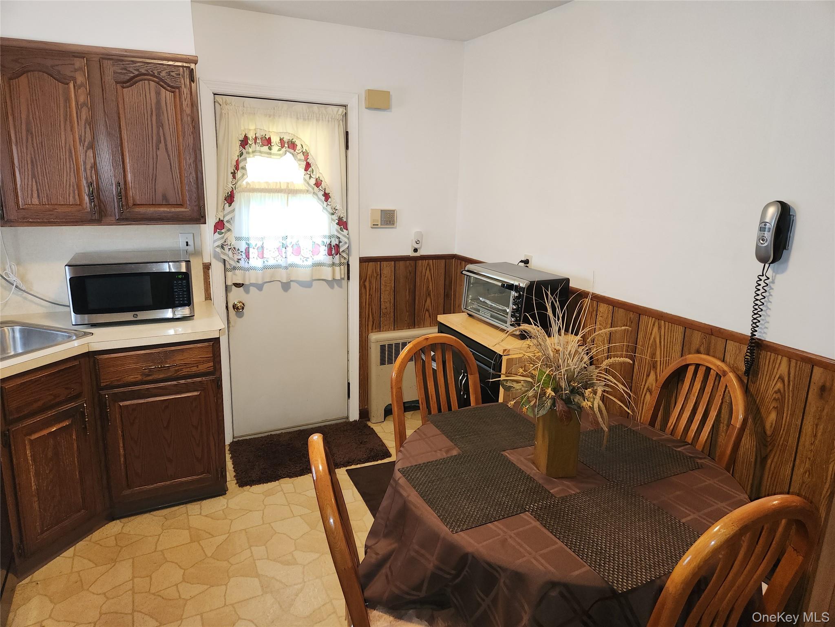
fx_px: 555
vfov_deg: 58.9
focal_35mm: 23
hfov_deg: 73.9
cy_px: 314
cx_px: 418
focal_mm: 5.4
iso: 100
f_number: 1.8
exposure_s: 1/24
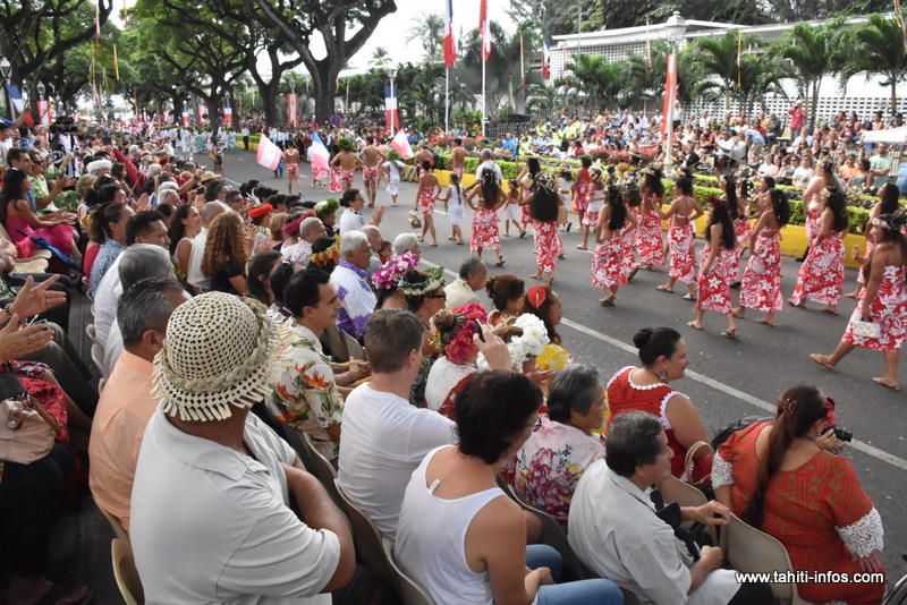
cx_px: 454
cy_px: 302
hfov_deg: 67.4
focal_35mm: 27
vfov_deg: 48.0
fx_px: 680
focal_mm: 18
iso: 2500
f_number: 10
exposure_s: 1/400
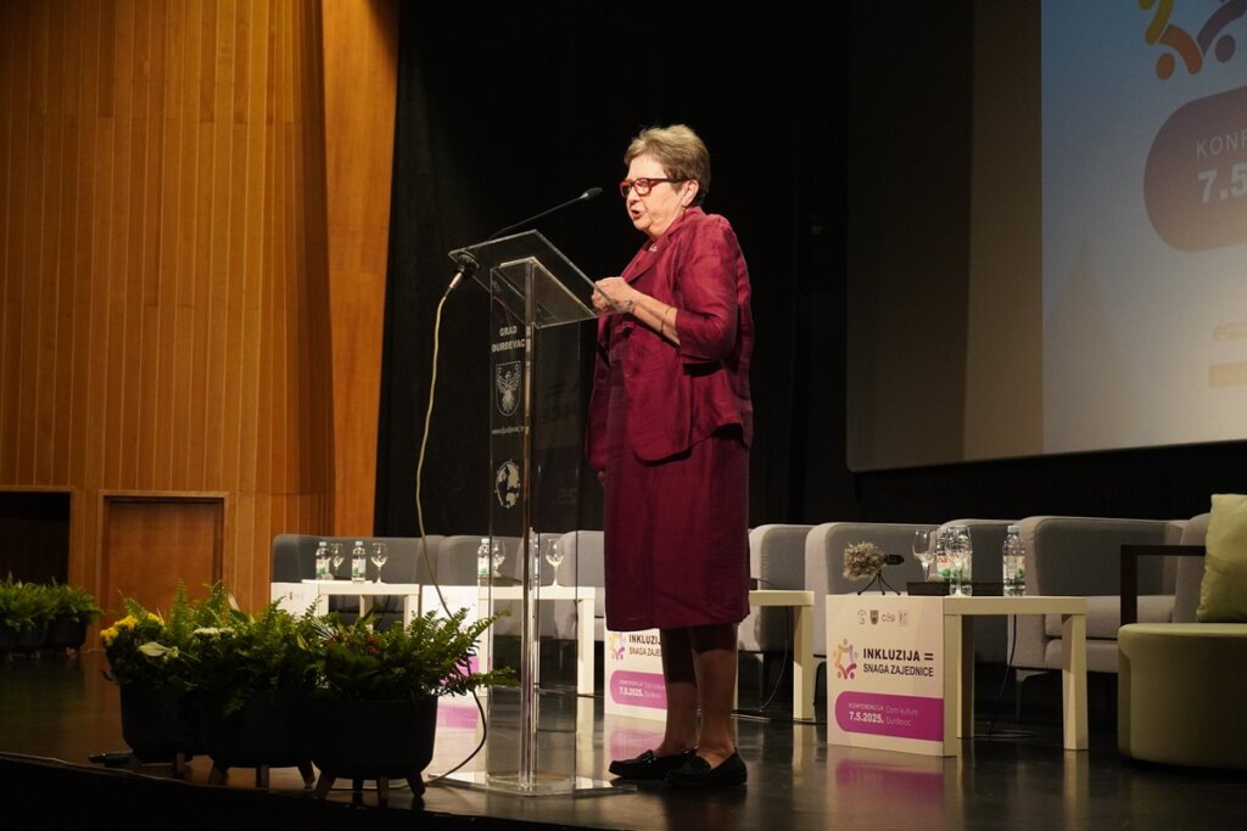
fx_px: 2027
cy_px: 416
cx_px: 624
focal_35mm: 58
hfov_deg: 34.2
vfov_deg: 23.2
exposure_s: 1/60
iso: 2000
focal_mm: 39
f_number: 5.6
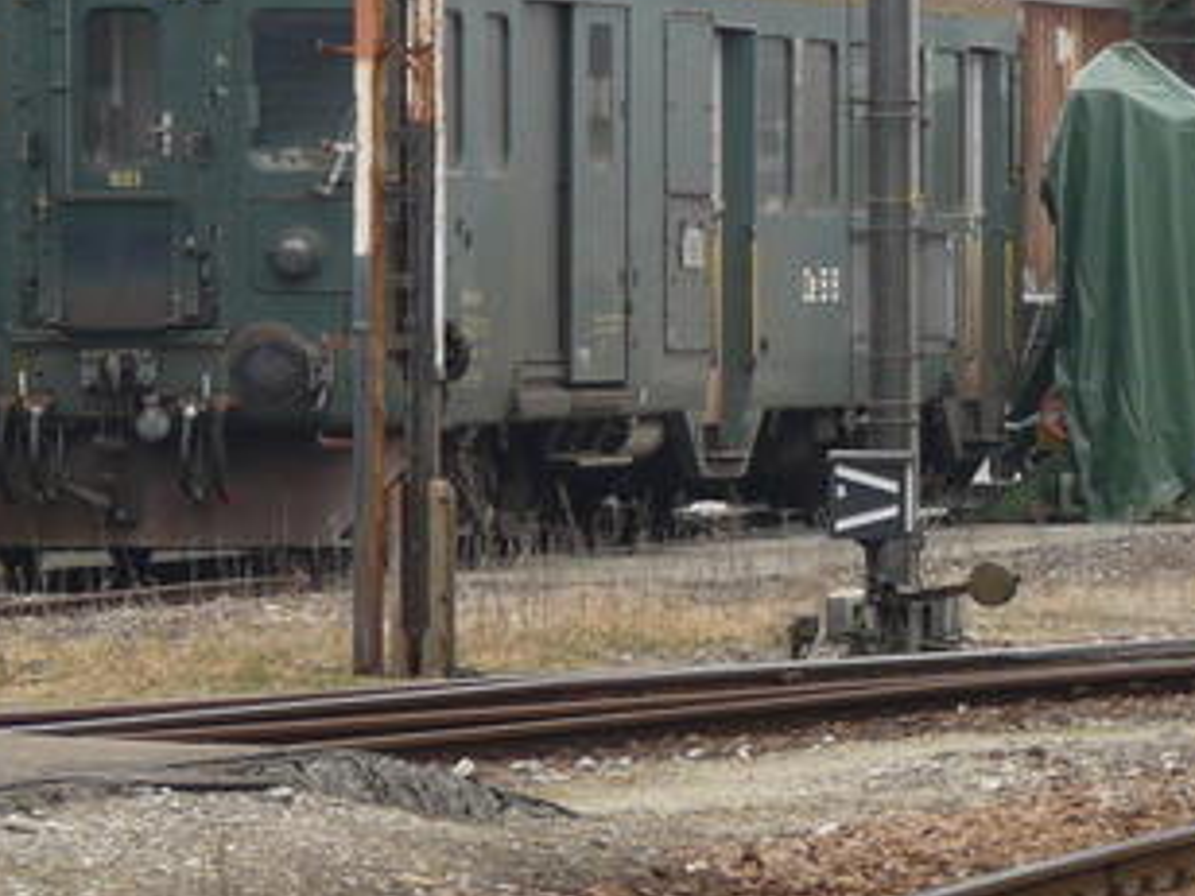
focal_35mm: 500
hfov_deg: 3.9
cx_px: 1827
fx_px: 17261
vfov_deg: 3.0
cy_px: 4
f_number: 4
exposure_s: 1/100
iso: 100
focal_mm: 25.3
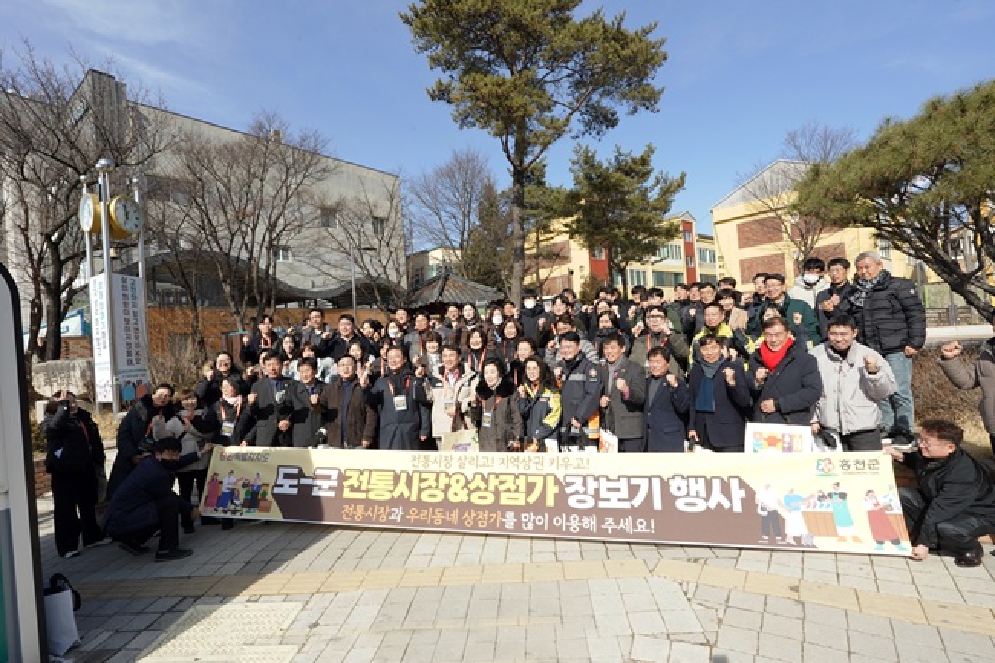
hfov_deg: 90.0
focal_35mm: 18
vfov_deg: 67.4
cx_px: 498
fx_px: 497
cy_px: 332
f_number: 18
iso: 800
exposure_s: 1/250
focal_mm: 18
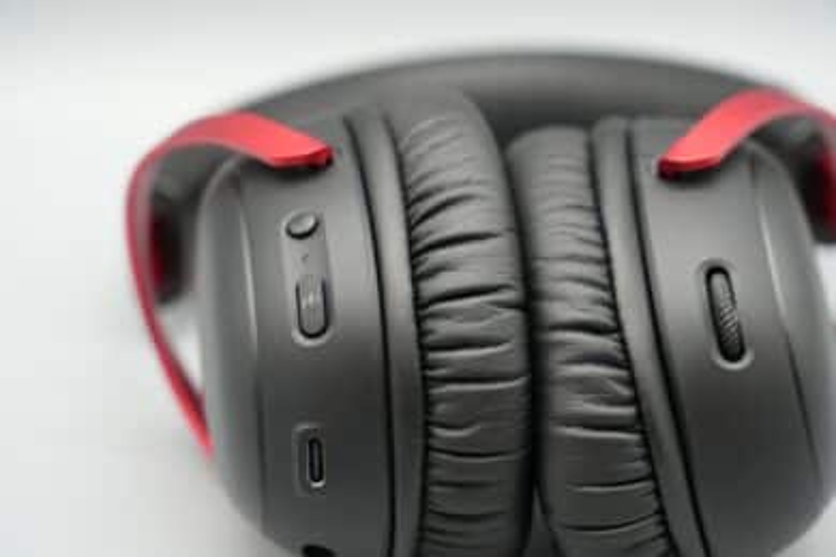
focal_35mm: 101
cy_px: 278
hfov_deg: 20.2
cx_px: 418
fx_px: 2345
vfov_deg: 13.6
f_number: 7.1
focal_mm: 101
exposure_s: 1/125
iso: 1250
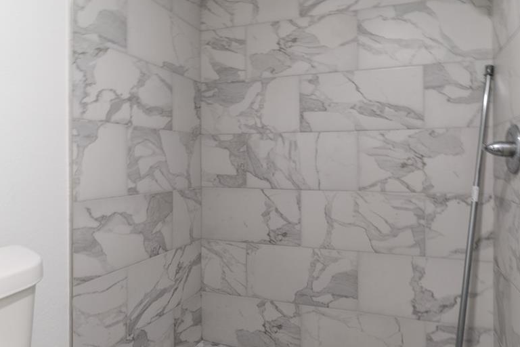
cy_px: 215
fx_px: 347
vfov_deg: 52.6
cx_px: 270
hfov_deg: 73.7
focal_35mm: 24
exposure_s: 1/13
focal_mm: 18
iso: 100
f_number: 4.5
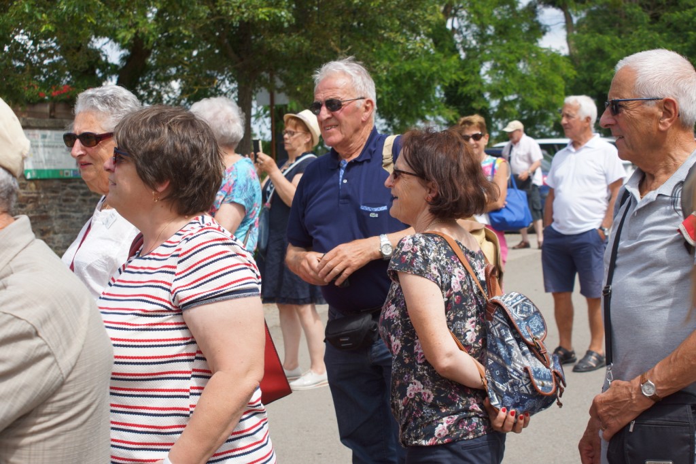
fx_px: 1305
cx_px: 348
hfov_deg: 29.9
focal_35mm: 68
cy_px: 232
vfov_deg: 20.1
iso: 100
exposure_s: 1/250
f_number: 6.3
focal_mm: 45
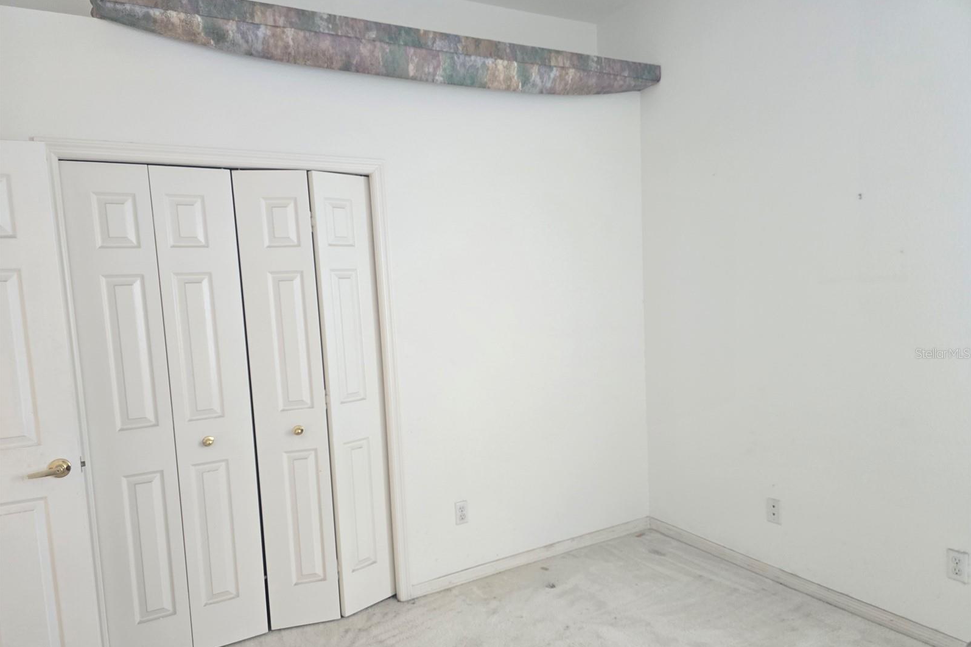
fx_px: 647
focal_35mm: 24
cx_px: 486
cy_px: 353
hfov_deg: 73.7
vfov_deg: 53.0
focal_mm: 6.3
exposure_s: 1/60
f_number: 1.7
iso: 640
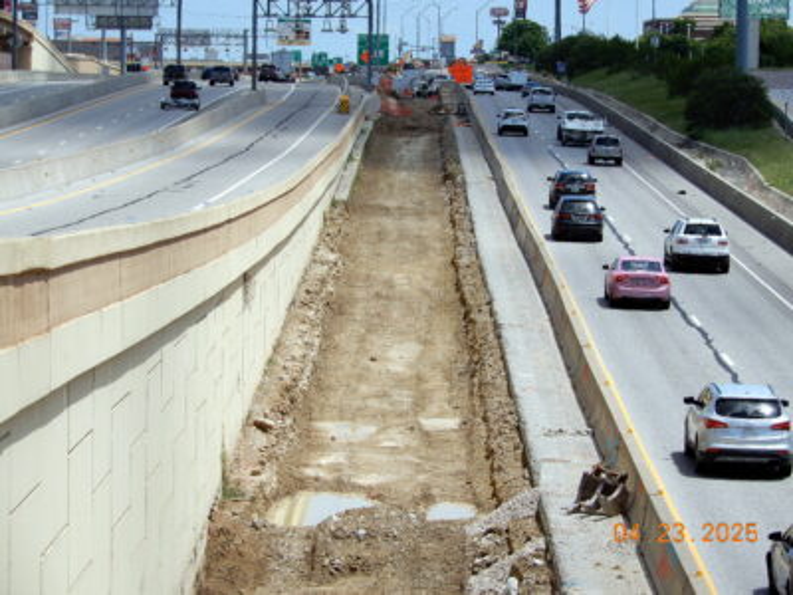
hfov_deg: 12.0
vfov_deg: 9.0
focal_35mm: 165
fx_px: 3780
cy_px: 298
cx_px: 396
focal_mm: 29.4
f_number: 5.6
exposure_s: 1/640
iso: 80
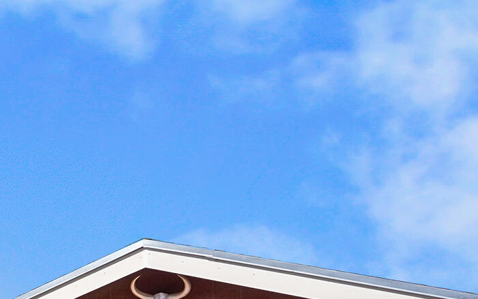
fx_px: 821
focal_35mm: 63
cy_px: 463
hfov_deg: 20.9
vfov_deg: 18.1
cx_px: -401
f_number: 8
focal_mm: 16
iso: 320
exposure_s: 1/60
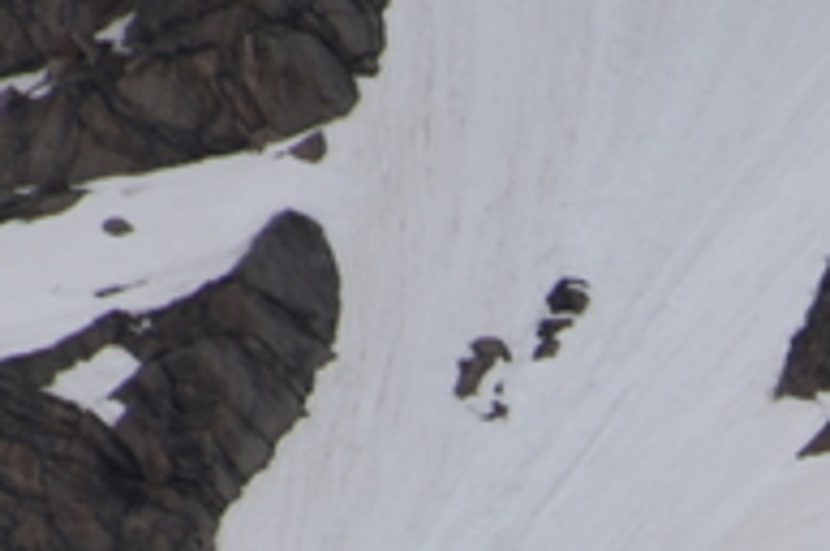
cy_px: 1197
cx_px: 1325
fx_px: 45896
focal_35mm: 1994
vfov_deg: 0.7
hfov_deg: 1.0
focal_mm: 300
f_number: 6.3
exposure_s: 1/640
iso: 100
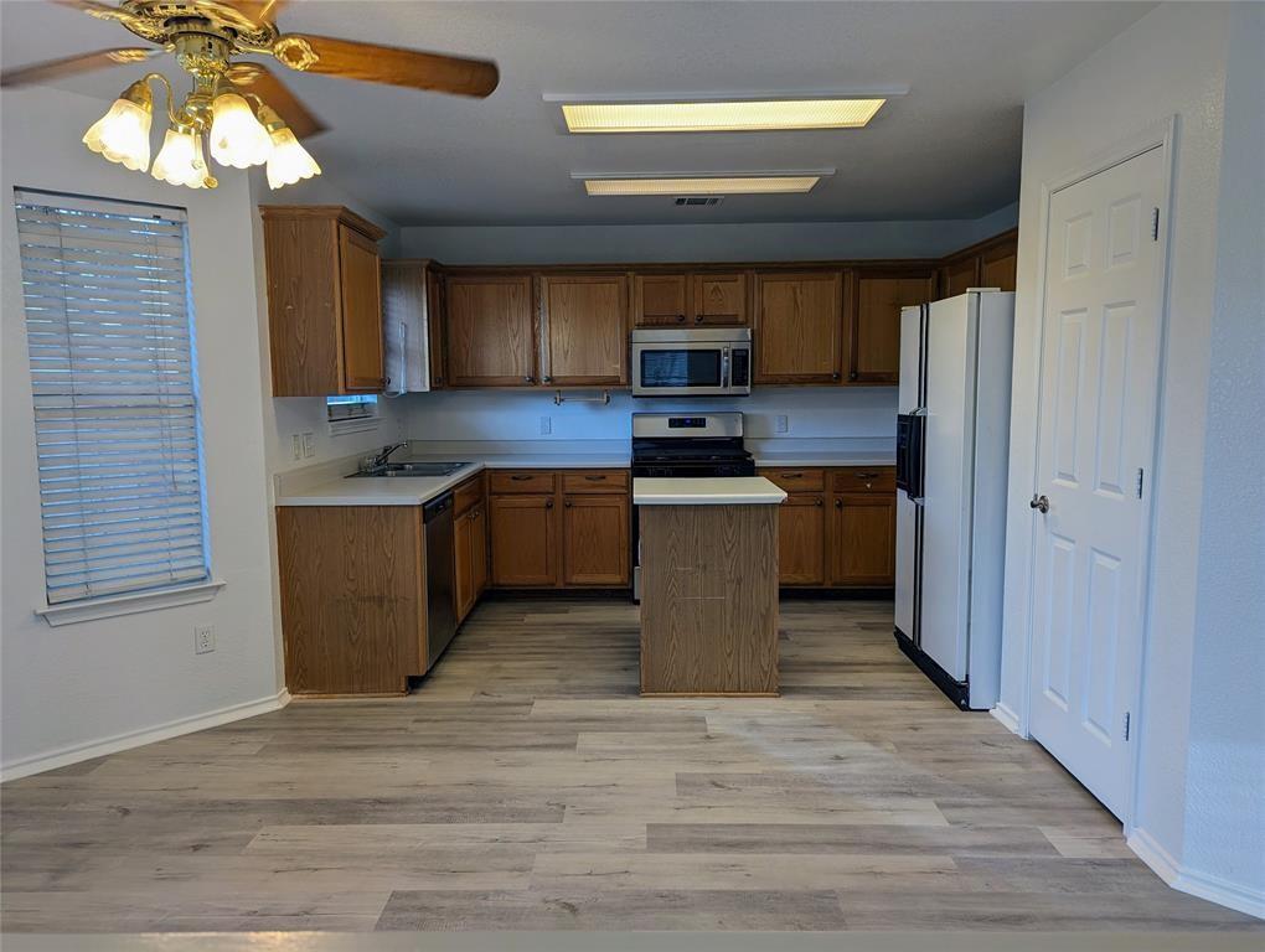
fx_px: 878
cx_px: 632
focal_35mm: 24
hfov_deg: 71.5
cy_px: 476
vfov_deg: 56.9
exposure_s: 1/120
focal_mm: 6.81
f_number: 1.85
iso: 104
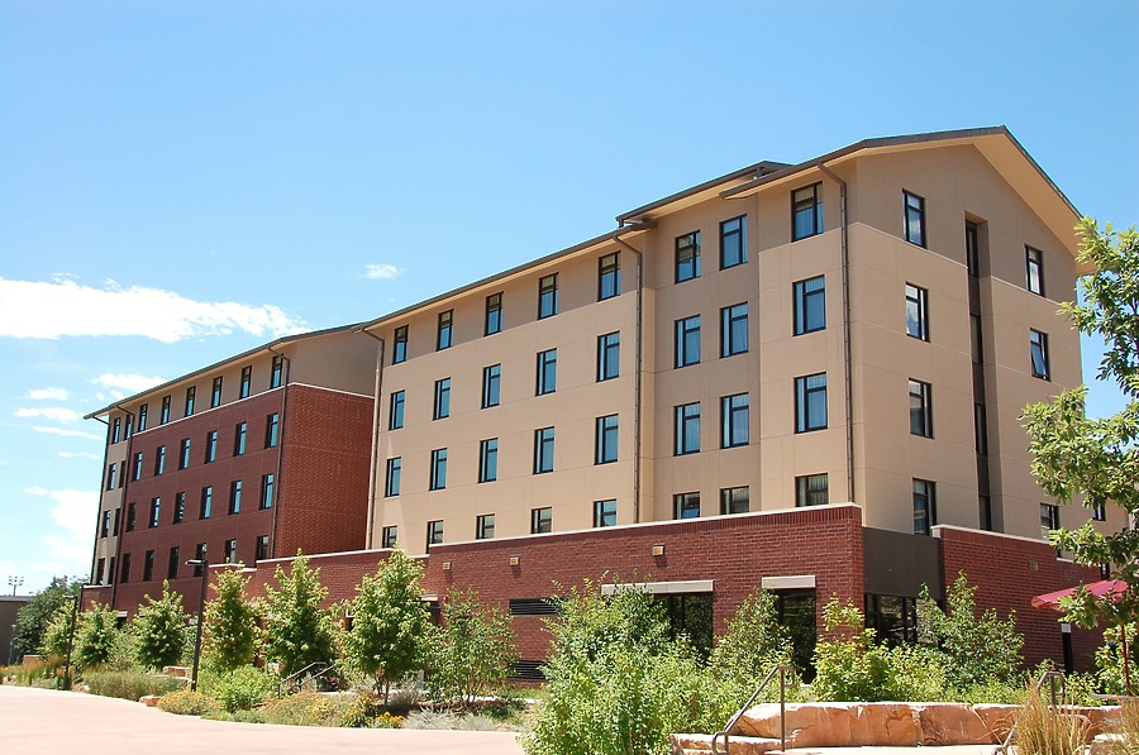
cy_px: 378
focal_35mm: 39
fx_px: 1232
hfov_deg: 49.6
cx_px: 570
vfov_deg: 34.1
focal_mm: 26
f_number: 10
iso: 280
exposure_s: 1/250
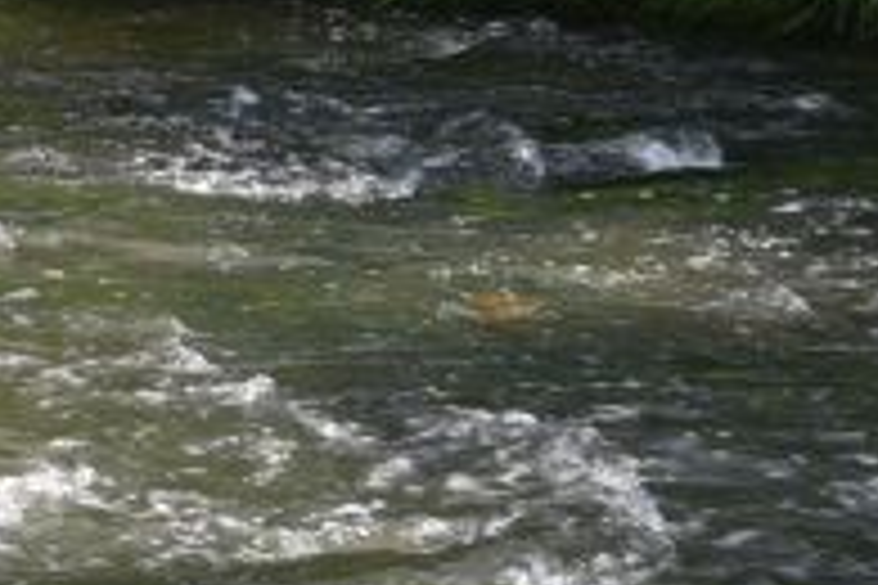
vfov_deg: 6.6
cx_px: -756
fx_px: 5048
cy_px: 11
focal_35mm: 207
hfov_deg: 9.4
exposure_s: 1/125
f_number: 8
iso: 160
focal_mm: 31
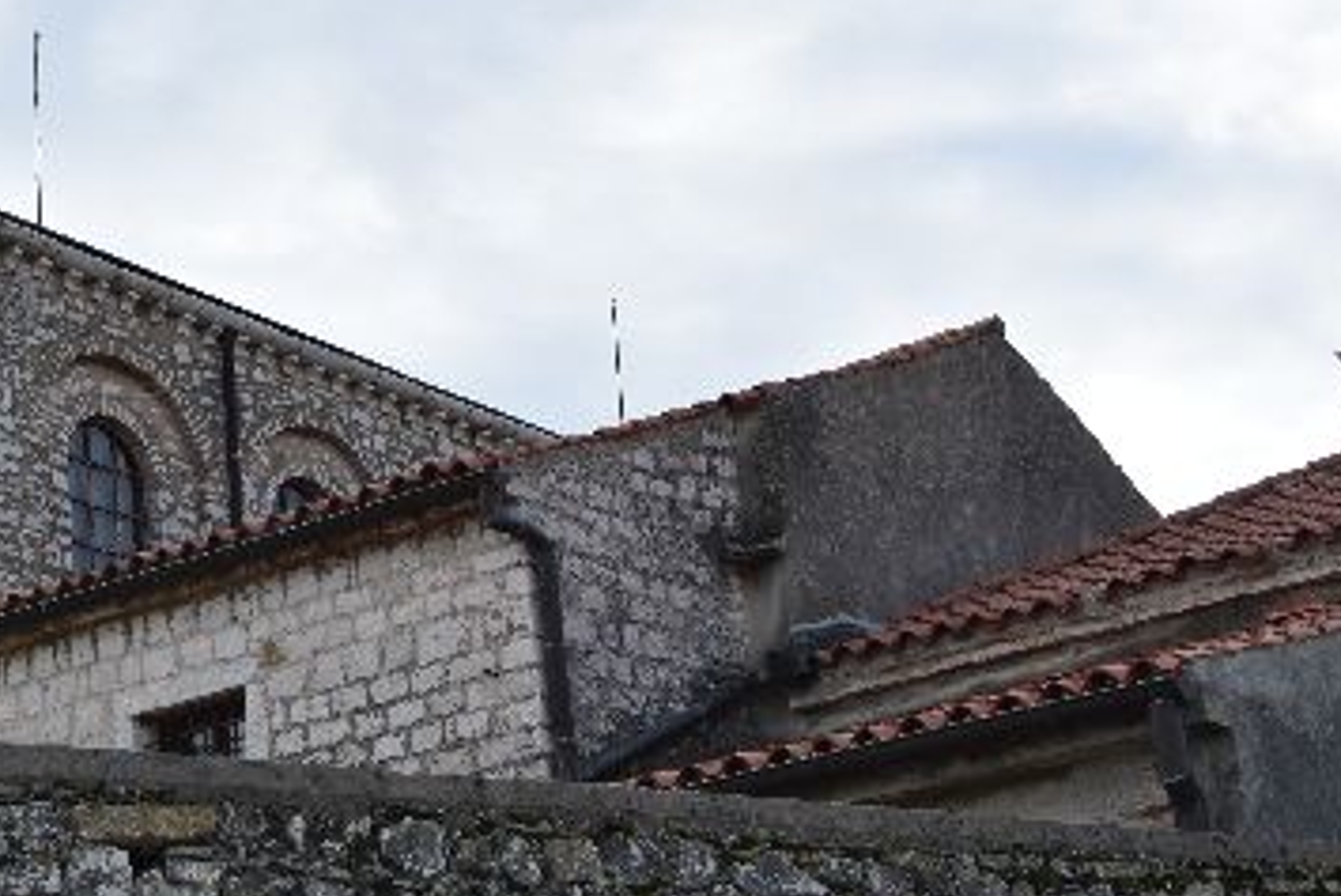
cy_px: 425
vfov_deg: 14.9
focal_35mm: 92
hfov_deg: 22.1
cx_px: 457
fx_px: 3428
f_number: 10
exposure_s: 1/320
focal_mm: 34
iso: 400
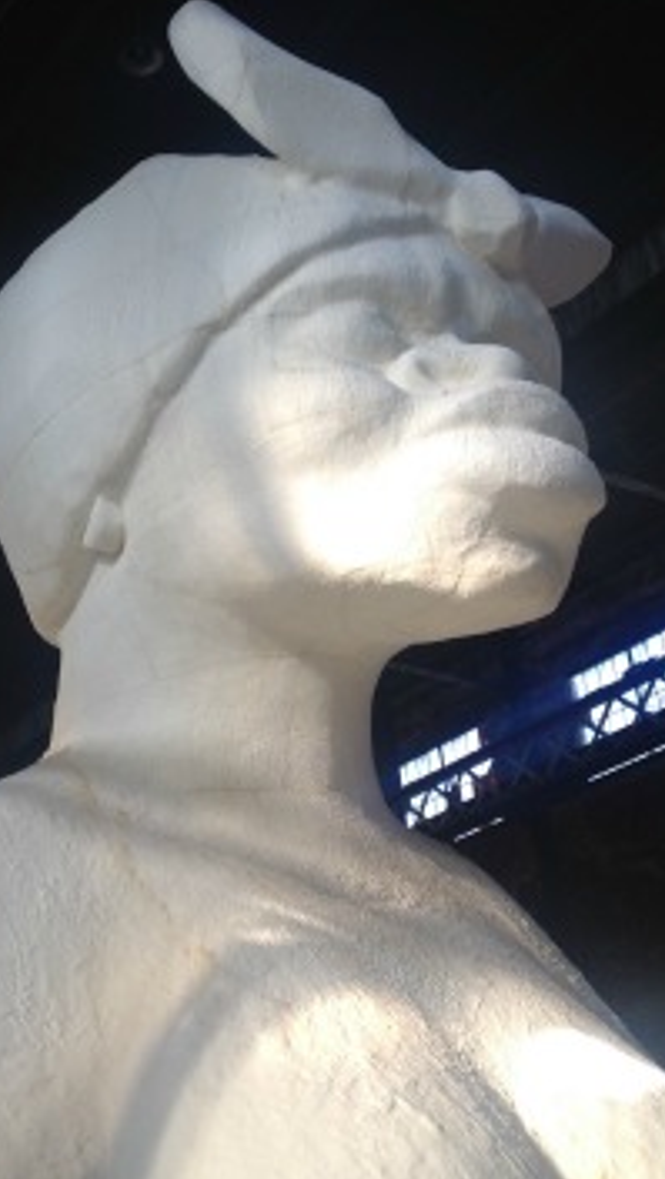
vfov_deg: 38.5
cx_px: 201
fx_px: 1690
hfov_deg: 22.1
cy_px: 610
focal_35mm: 54
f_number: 2.4
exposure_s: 1/137
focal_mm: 4.28
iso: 50
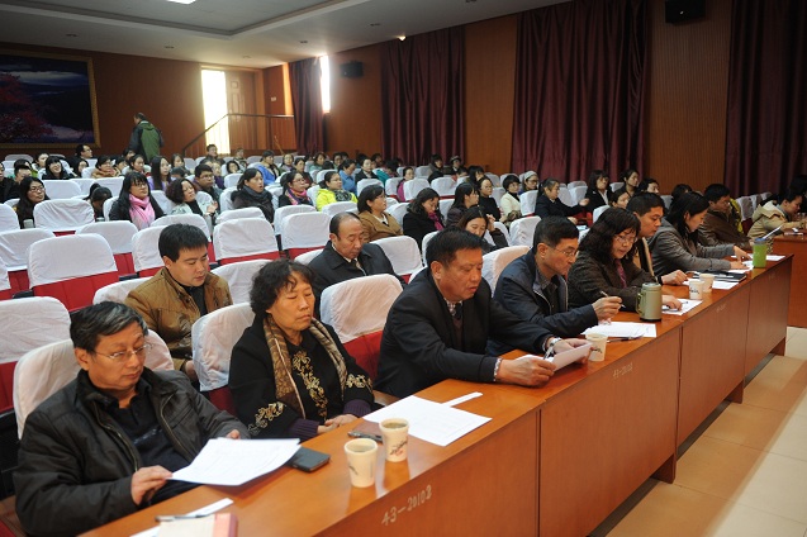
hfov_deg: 65.5
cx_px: 404
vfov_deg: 46.4
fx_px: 627
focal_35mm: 28
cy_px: 268
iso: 1250
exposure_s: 1/30
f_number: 2.8
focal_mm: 28
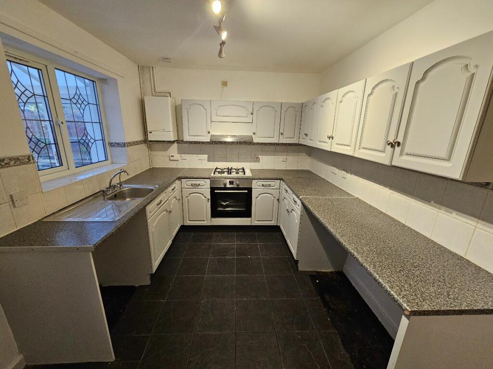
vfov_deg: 89.9
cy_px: 184
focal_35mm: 13
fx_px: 185
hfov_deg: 106.2
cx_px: 246
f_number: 2.2
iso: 320
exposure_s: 1/50
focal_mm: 2.2
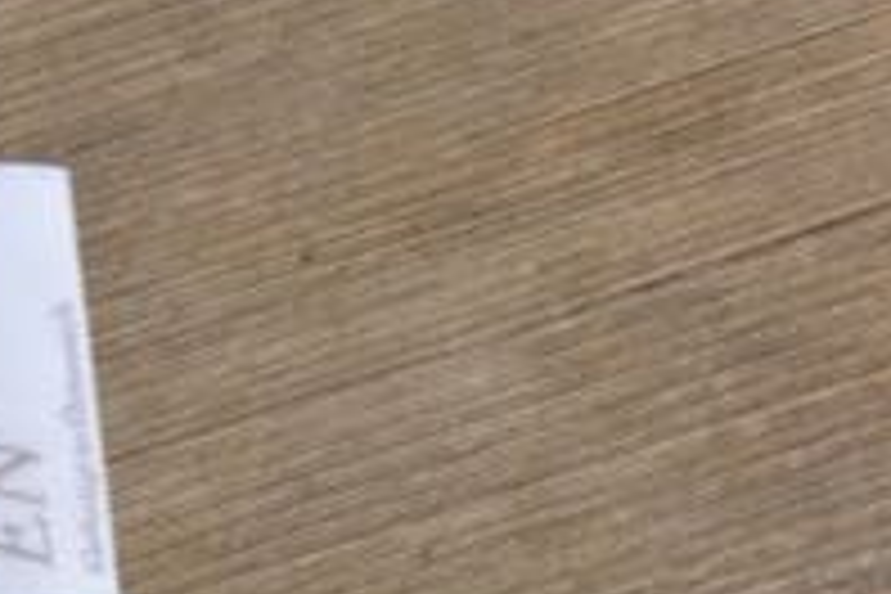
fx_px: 13092
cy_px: -2
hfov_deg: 3.8
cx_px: -1346
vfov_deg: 2.6
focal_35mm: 529
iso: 100
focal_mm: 70
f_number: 10
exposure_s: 1/400
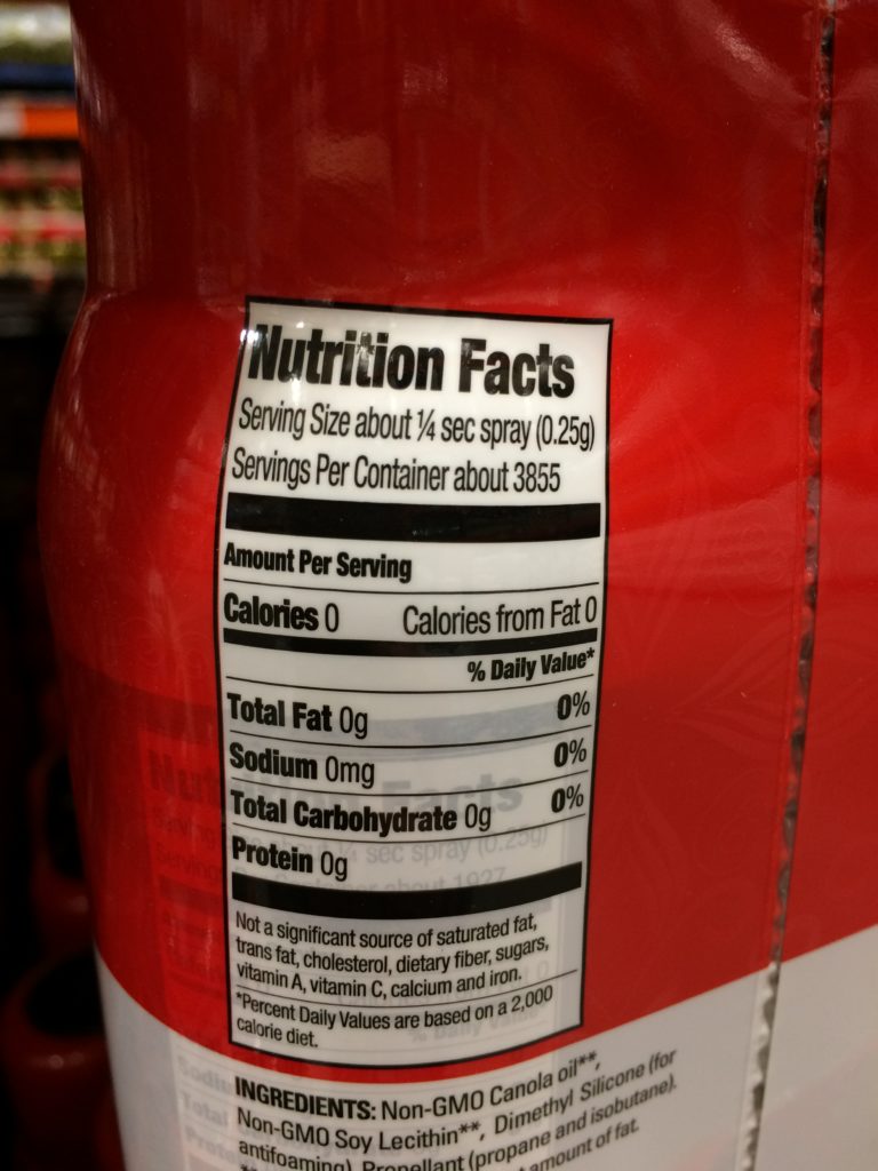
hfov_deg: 48.2
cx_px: 439
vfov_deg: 61.7
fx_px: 981
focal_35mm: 29
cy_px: 586
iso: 125
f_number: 2.2
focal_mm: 4.15
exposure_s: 1/33
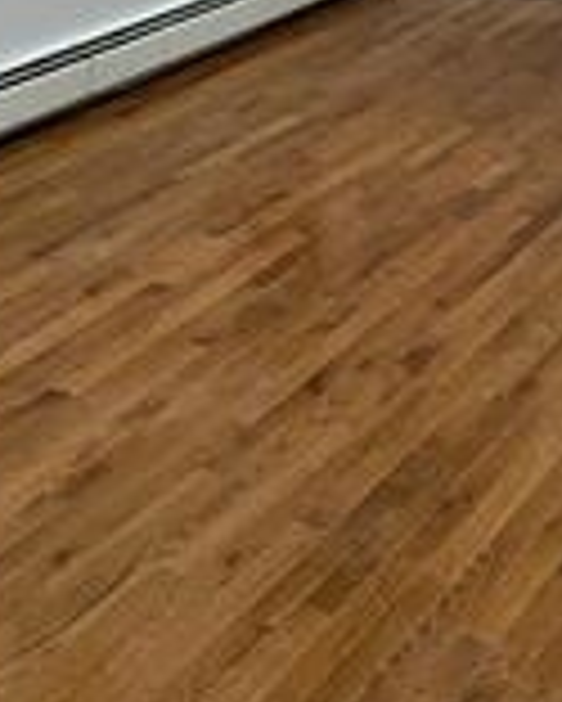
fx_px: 1496
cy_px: -68
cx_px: 310
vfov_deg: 24.6
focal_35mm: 72
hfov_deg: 21.3
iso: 125
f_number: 1.78
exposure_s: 1/60
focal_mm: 6.76
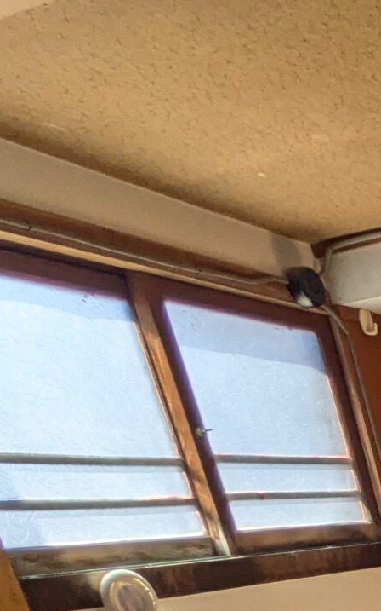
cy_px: 810
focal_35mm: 53
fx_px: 881
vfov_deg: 29.9
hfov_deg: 16.4
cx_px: 825
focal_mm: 1.83
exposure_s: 1/222
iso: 41
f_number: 2.2
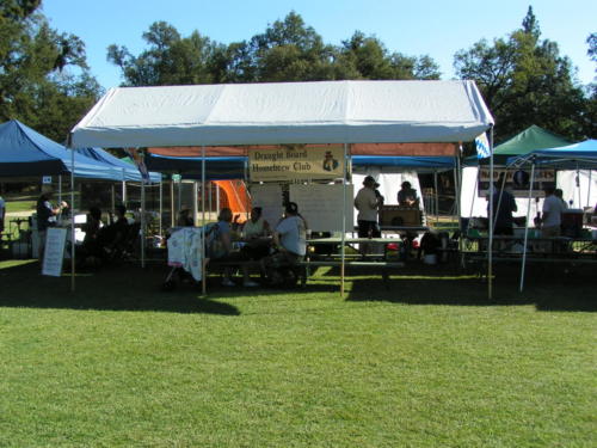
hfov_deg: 49.0
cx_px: 298
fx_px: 655
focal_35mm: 38
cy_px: 224
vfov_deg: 37.7
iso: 50
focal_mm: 5.8
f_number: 5.6
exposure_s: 1/250
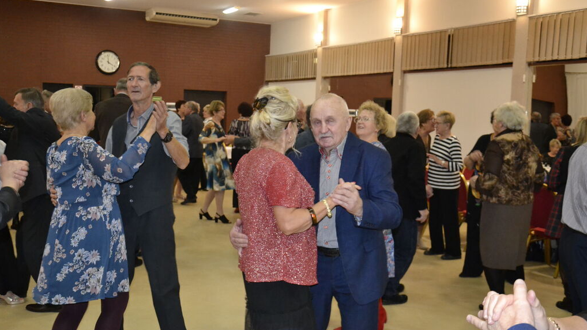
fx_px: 615
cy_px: 180
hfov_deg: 51.0
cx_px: 294
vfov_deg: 30.0
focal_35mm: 40
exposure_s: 1/60
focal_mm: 25
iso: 3200
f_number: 4
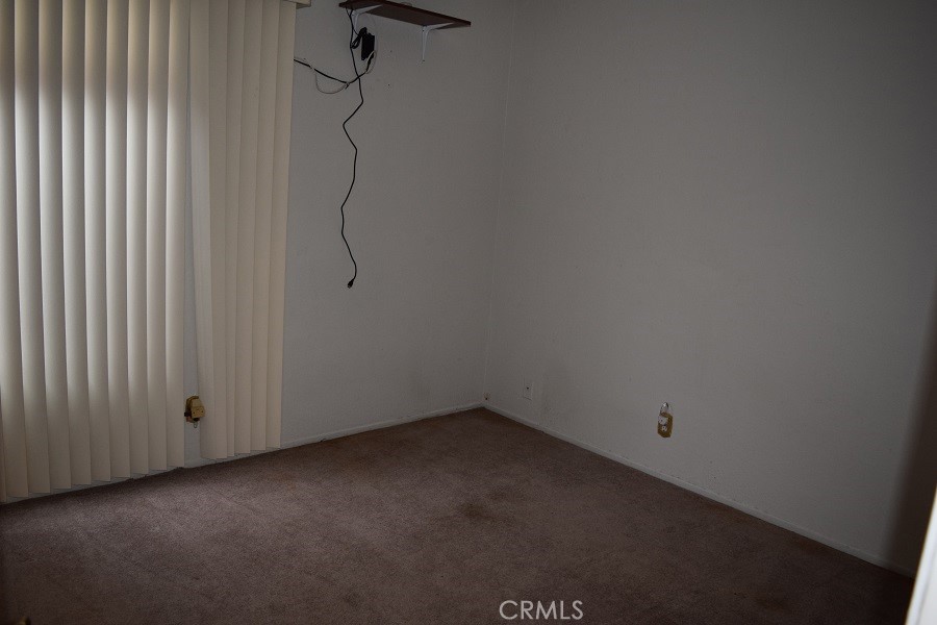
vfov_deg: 47.9
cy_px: 312
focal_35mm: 27
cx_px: 468
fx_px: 703
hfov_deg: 67.4
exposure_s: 1/30
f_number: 3.5
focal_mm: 18
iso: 800
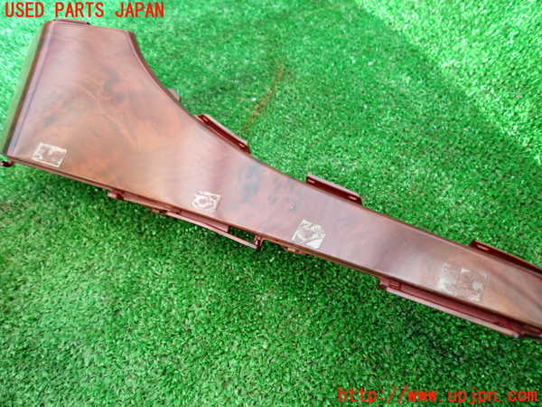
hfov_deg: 69.4
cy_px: 204
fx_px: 391
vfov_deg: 54.9
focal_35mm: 25
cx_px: 271
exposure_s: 1/30
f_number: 2
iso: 400
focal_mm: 4.5
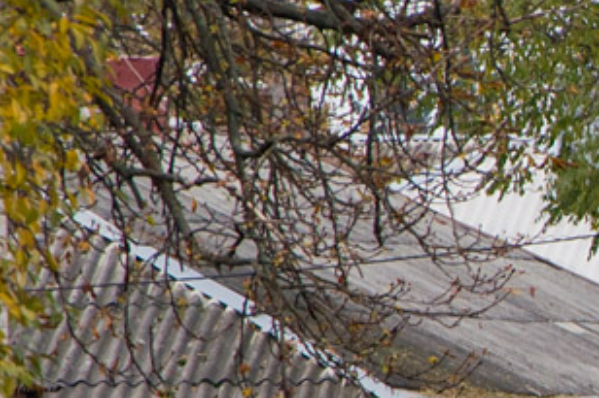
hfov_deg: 3.2
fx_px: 10627
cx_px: 1167
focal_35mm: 639
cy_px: 369
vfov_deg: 2.1
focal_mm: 105
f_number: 6.3
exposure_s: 1/320
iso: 200
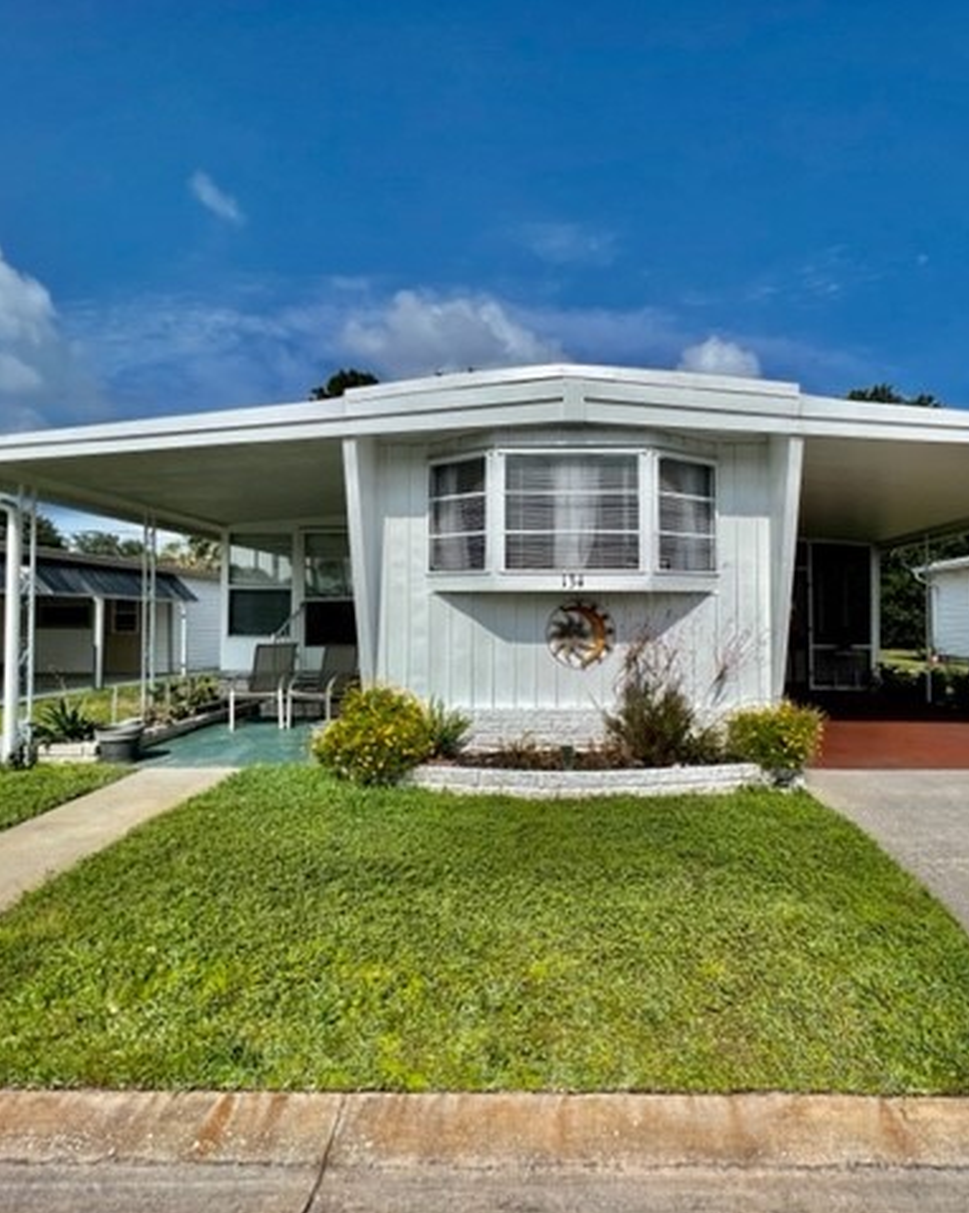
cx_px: 563
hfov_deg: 76.4
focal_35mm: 17
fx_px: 610
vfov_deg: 89.7
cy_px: 606
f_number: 1.8
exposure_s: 1/4587
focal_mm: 1.57
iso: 40
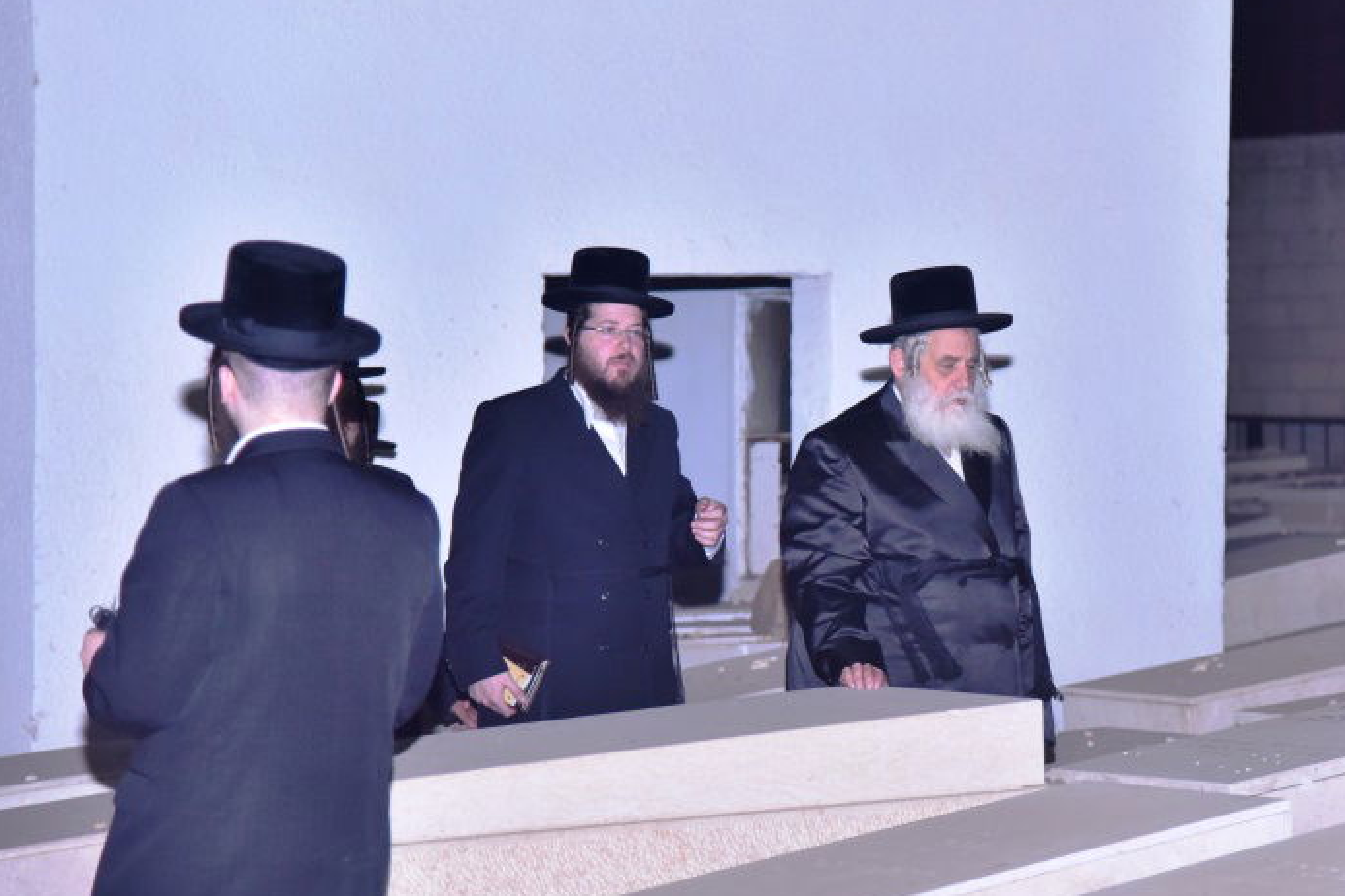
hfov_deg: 15.0
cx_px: 920
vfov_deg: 10.1
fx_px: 5081
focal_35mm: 136
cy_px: 453
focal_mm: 92
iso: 1600
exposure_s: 1/100
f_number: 4
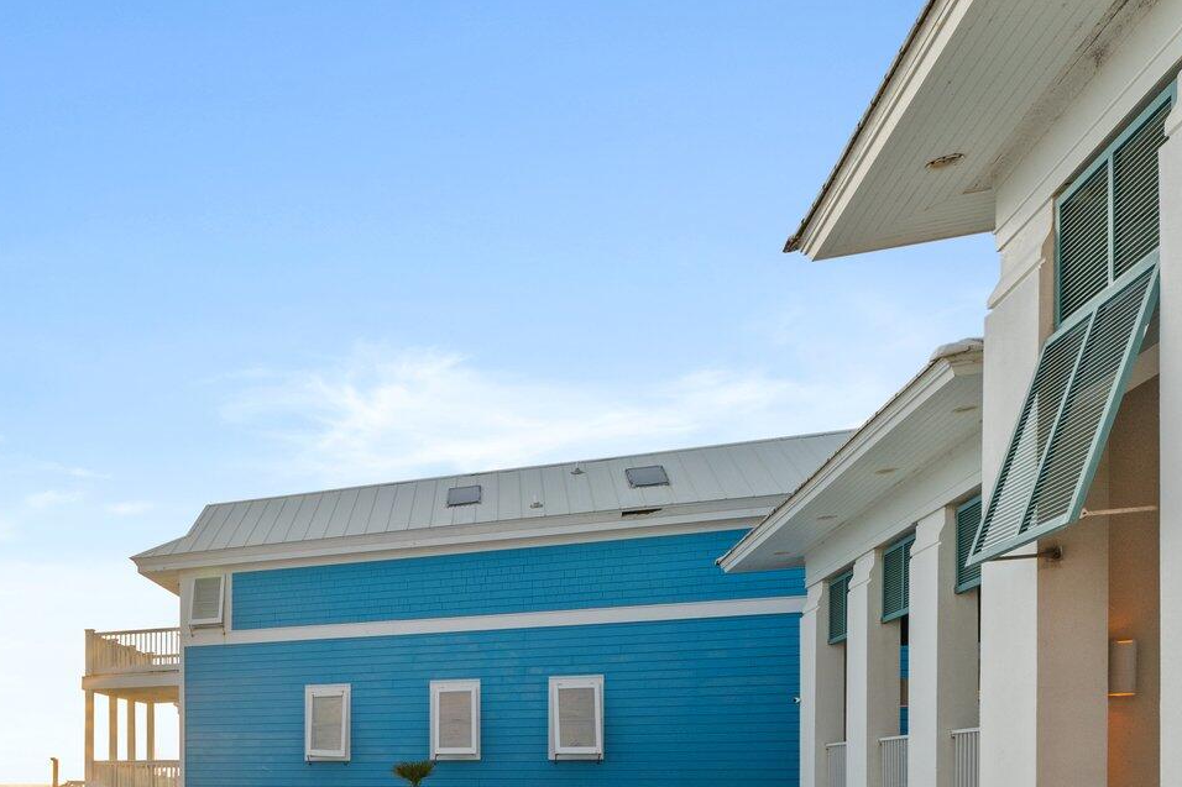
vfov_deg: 37.2
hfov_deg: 46.3
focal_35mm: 32
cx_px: -74
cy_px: 780
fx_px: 1041
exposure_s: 1/60
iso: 400
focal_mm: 14.8
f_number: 13
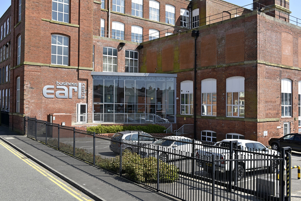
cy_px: 100
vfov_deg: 38.9
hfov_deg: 55.8
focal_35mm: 34
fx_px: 284
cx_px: 150
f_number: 10
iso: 100
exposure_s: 1/100
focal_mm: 34
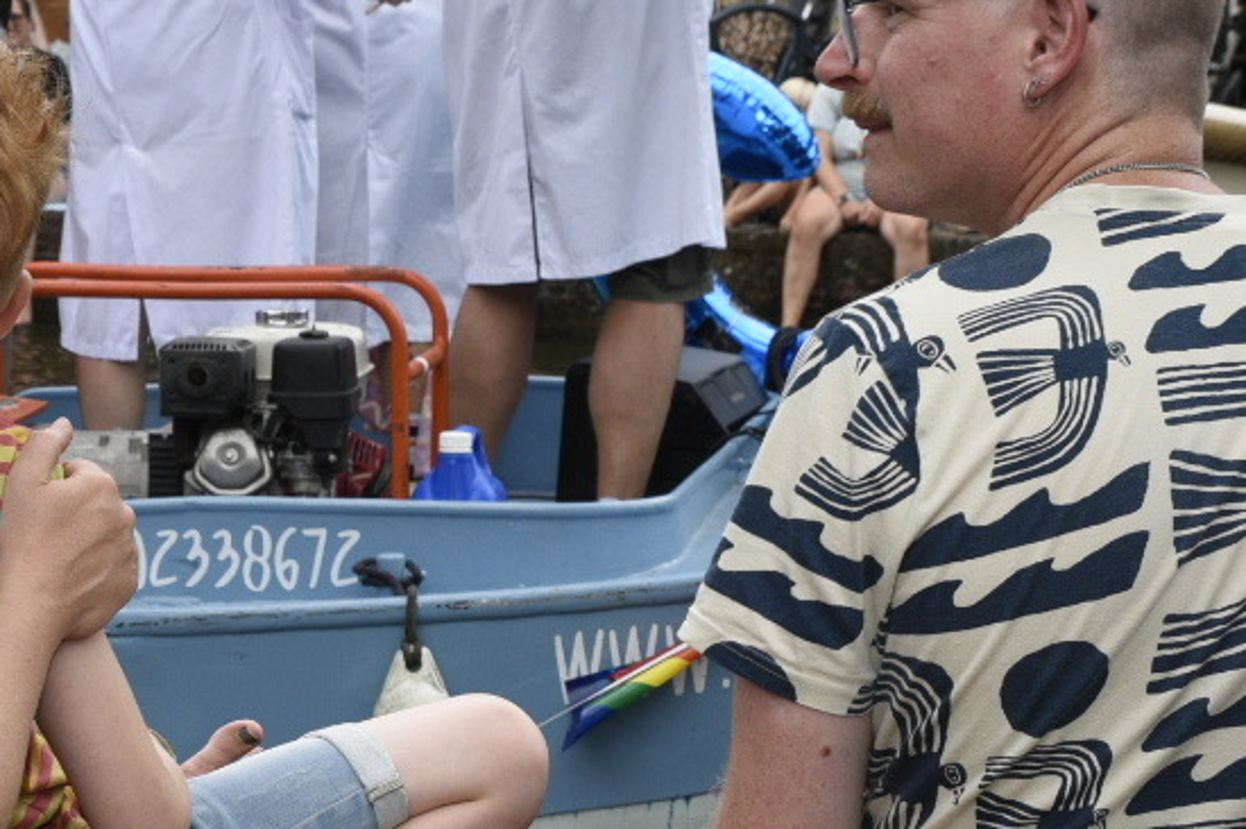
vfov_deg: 12.2
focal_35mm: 112
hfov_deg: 18.3
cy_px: 661
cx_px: 541
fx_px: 3874
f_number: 11
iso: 450
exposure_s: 1/200
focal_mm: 38
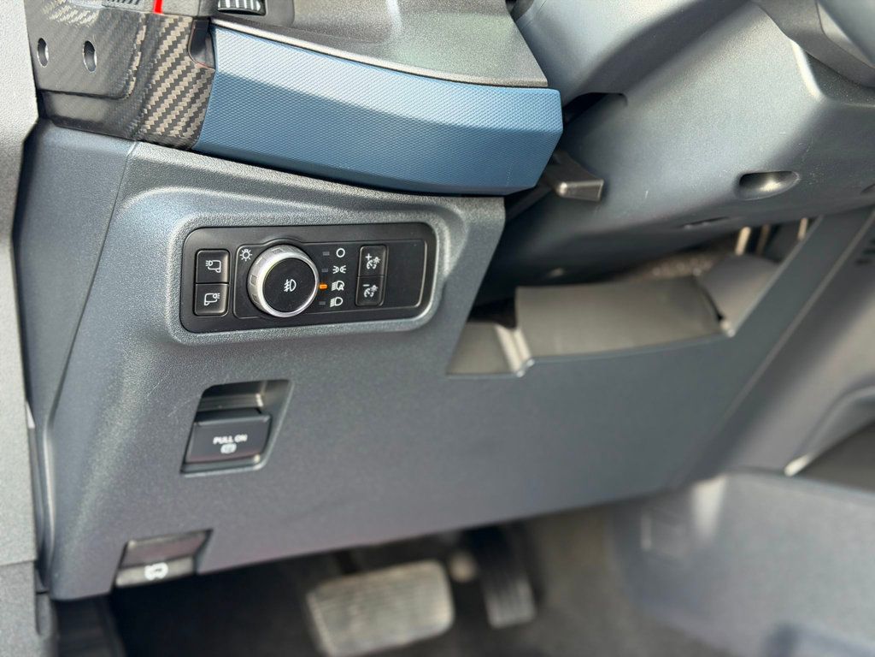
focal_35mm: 48
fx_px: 1213
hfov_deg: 39.7
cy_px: 328
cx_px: 438
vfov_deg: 30.3
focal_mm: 6.76
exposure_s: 1/60
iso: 100
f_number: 1.78
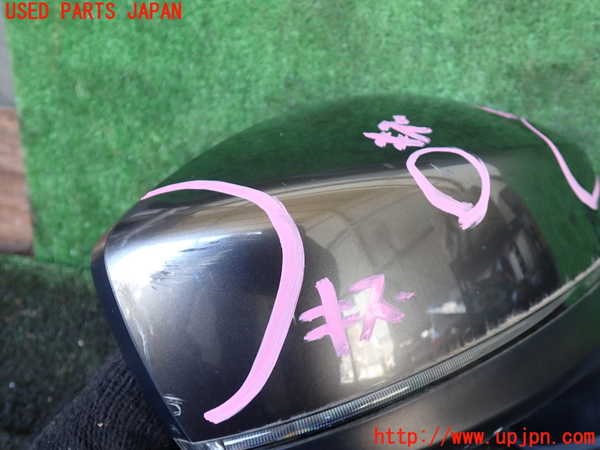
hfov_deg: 60.0
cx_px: 300
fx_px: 520
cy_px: 225
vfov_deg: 46.8
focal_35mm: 30
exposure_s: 1/40
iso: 200
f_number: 2.3
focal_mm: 5.4
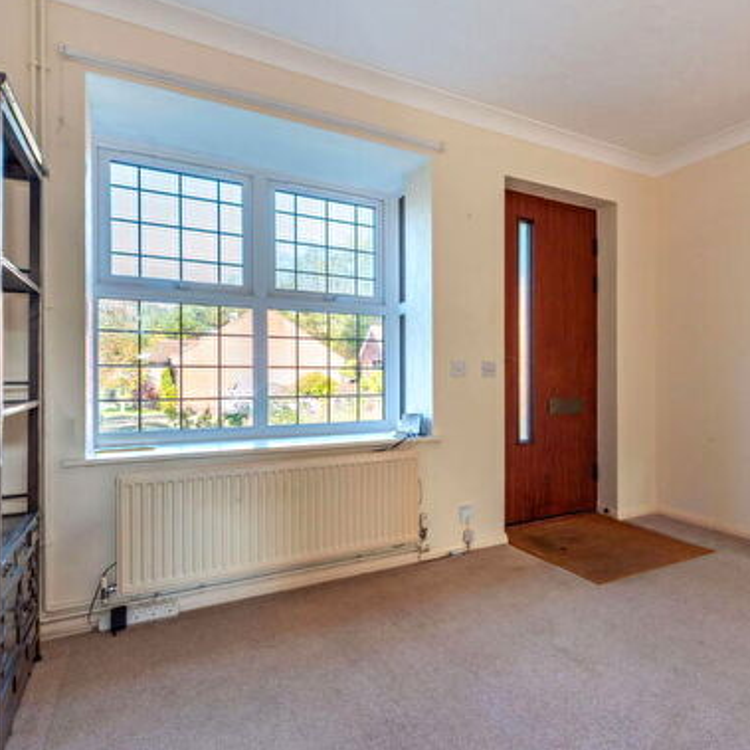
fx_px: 539
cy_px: 375
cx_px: 509
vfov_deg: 69.6
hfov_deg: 67.4
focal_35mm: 22
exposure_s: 1/8
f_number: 13
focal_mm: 14
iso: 100
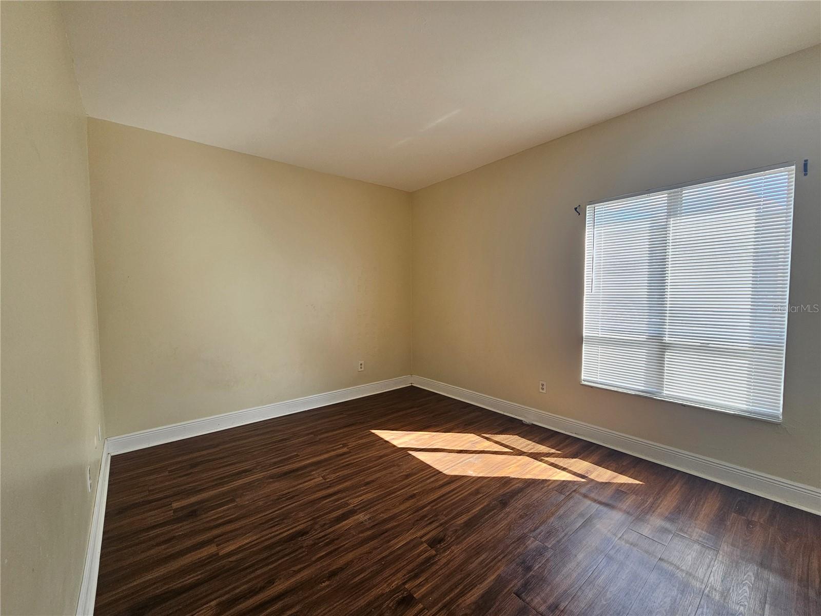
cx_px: 410
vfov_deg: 89.9
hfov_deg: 106.2
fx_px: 308
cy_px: 308
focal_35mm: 13
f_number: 2.2
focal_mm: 2.2
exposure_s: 1/120
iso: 64
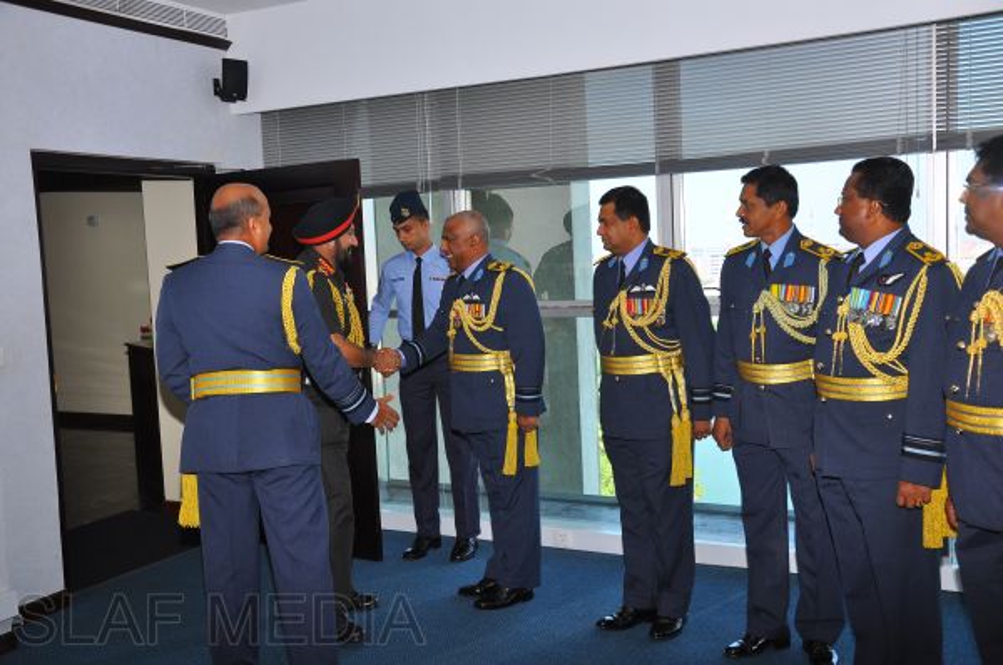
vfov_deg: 35.4
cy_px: 332
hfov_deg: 51.4
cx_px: 502
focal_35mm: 38
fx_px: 1043
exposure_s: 1/125
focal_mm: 25
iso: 320
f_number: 6.3
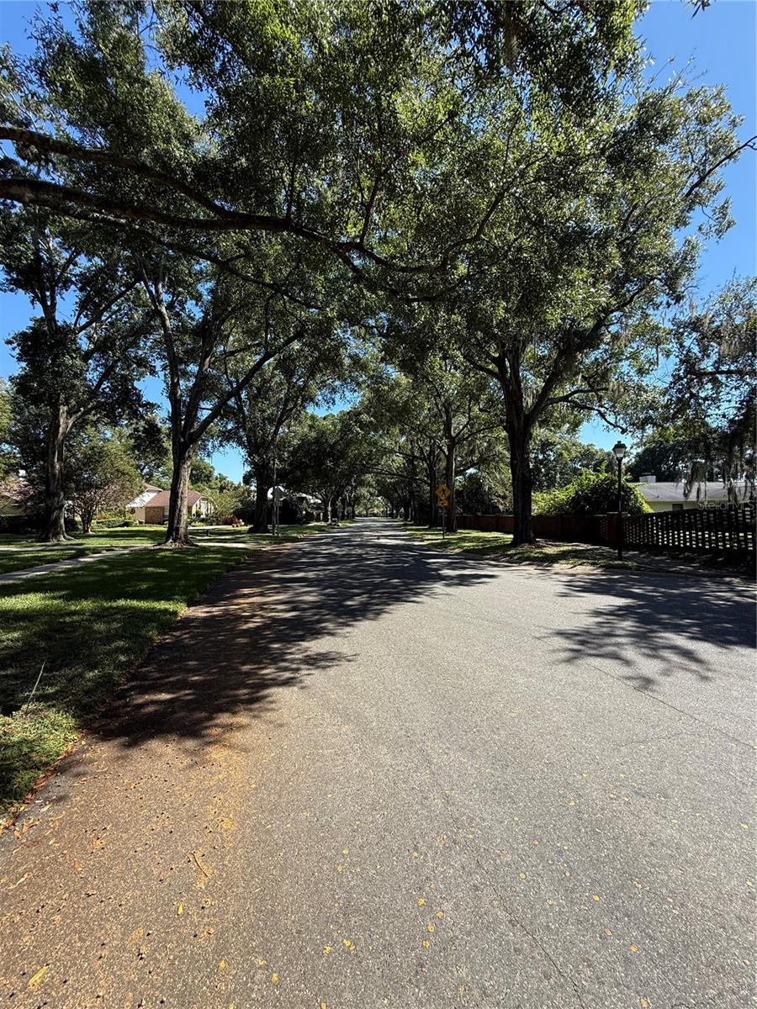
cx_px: 378
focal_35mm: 14
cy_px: 504
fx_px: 408
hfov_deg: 85.7
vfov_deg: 102.1
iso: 64
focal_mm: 2.22
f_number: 2.2
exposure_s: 1/658
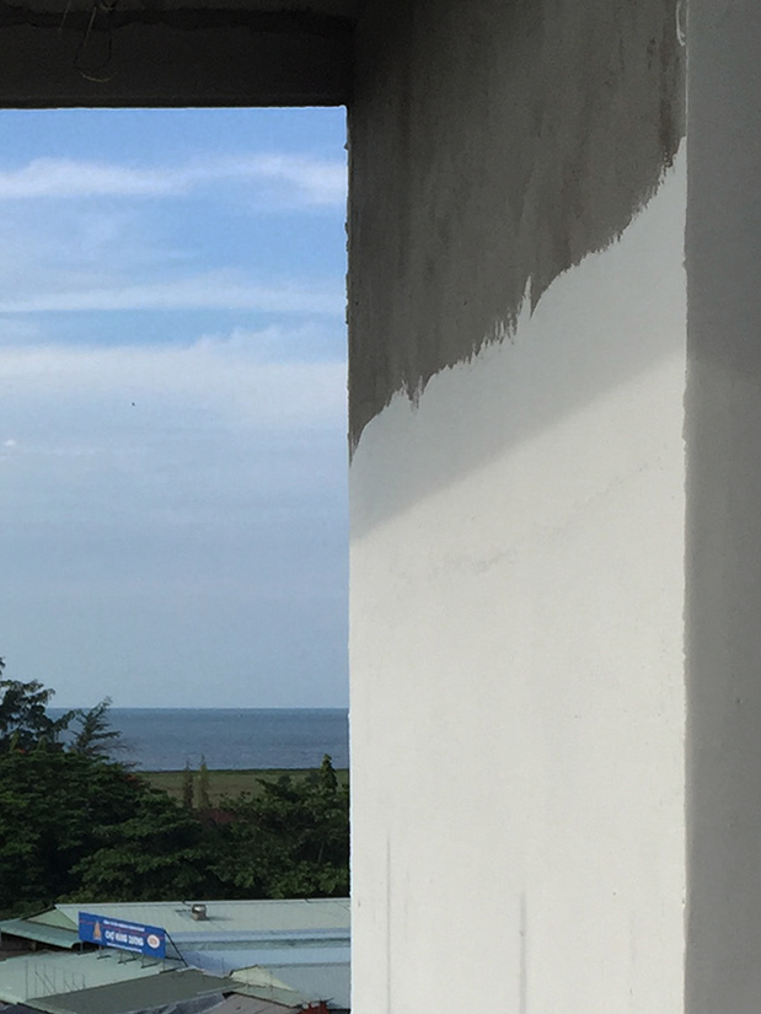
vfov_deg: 21.2
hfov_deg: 15.8
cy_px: 971
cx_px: -144
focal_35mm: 90
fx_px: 2637
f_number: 2.2
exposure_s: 1/1412
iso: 32
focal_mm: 4.15
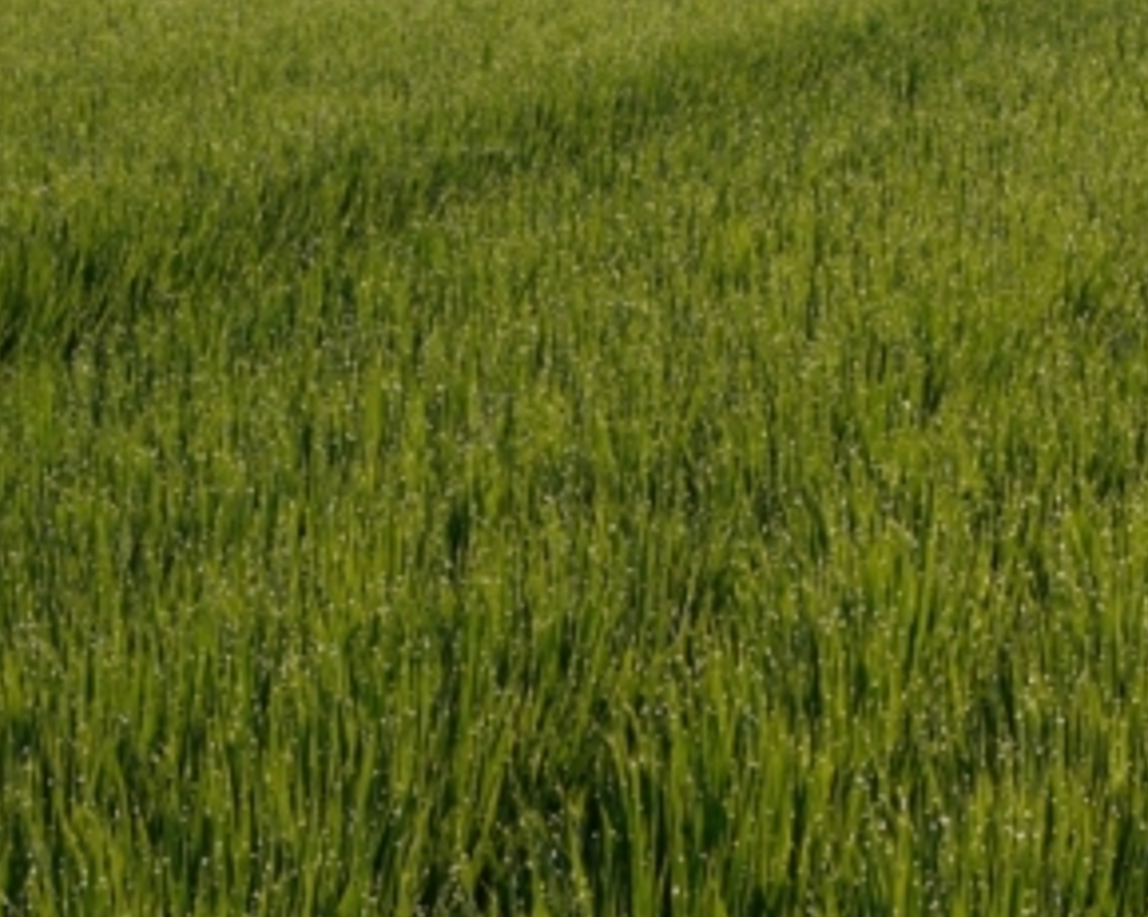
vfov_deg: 6.4
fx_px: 8253
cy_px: 187
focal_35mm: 243
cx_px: 1283
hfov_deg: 7.9
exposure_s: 1/160
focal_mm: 45
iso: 100
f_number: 14
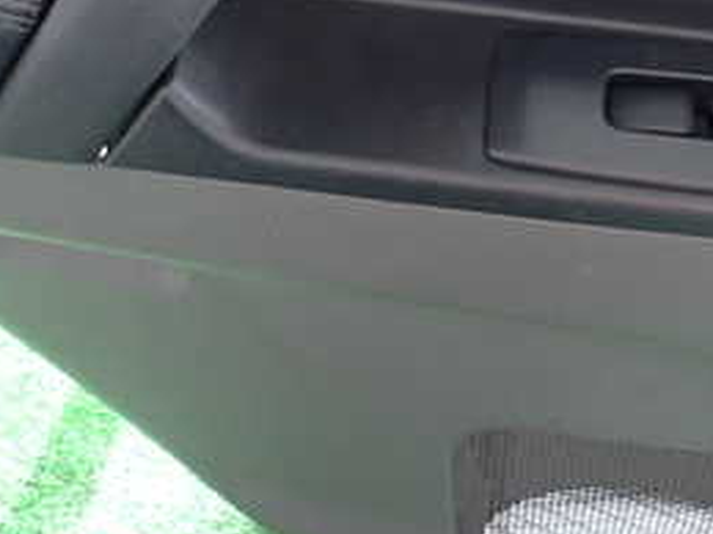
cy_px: -3
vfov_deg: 24.1
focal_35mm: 58
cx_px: 361
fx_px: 1194
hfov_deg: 33.2
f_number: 2
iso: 400
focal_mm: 4.5
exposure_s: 1/30
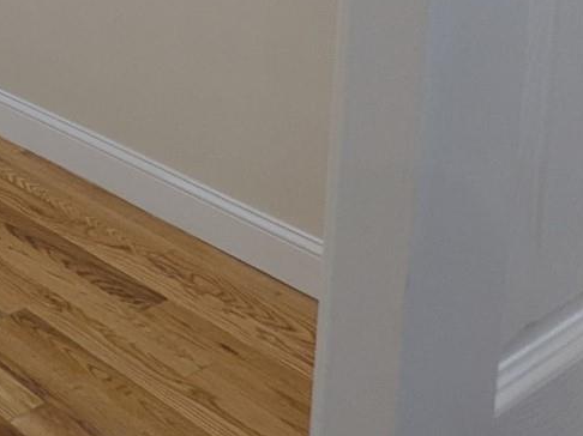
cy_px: -243
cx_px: -488
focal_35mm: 59
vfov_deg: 20.6
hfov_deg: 21.0
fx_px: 993
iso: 51
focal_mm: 1.83
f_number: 2.2
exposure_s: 1/30
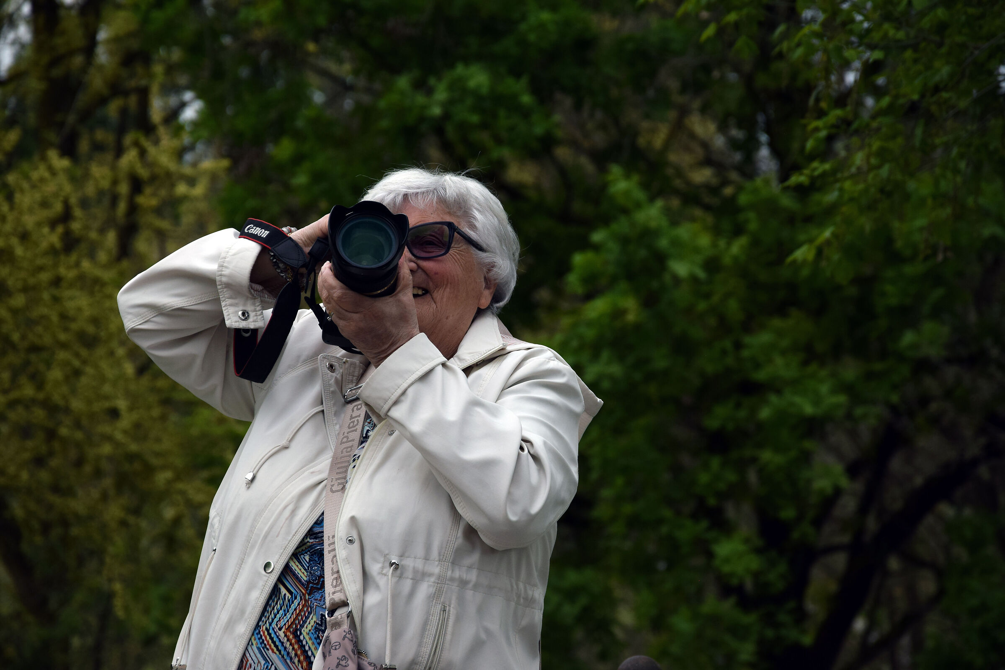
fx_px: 4397
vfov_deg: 8.7
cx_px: 502
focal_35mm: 158
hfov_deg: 13.0
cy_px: 335
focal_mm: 105
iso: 400
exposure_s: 1/1250
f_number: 7.1
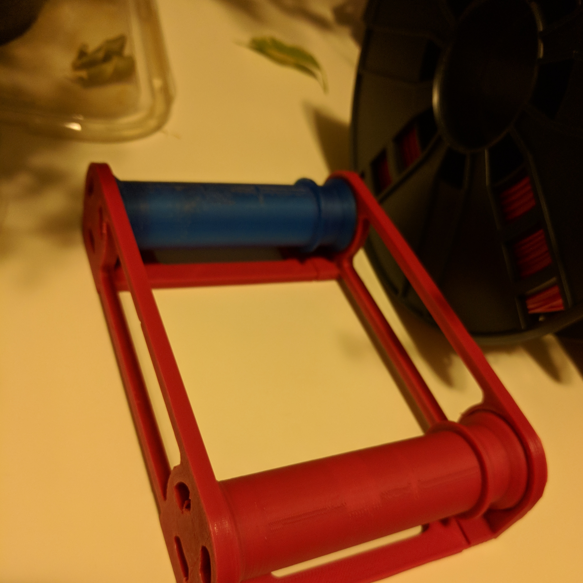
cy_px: 333
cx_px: 293
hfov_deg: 52.5
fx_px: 591
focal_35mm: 31
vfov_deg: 52.4
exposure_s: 1/40
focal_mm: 4.67
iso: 557
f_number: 2
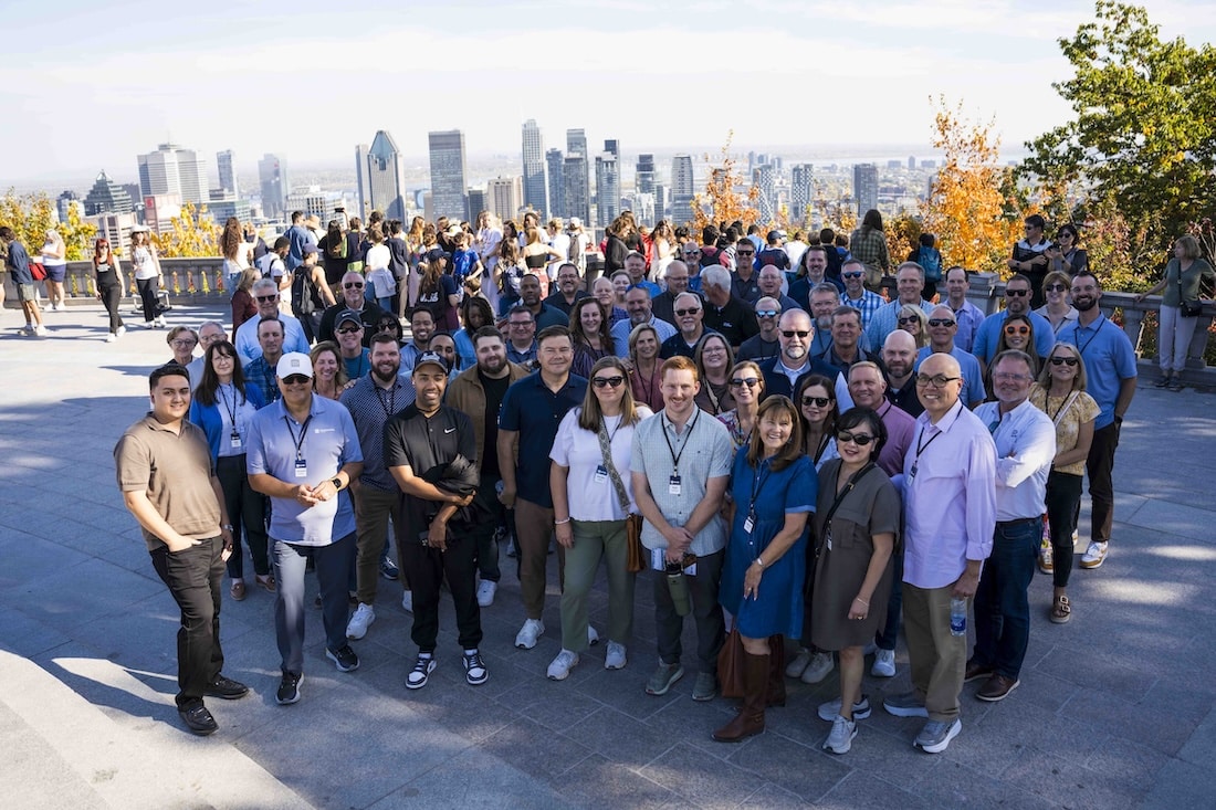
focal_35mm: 28
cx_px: 608
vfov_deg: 46.4
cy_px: 405
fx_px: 946
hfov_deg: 65.5
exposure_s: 1/320
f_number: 4.5
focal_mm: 28
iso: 100
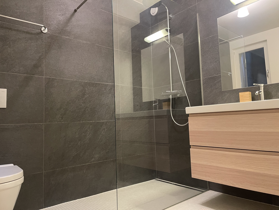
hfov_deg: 69.4
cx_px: 140
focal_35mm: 25
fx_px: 201
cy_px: 105
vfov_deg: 54.9
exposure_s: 1/33
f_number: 1.6
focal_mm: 5.1
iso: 500
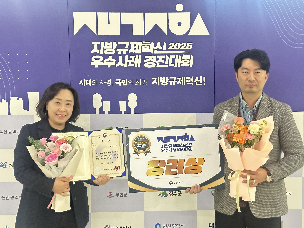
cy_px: 114
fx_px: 422
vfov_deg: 30.3
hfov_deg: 39.7
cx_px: 152
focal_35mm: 48
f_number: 1.78
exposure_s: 1/24
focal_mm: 6.86
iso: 640
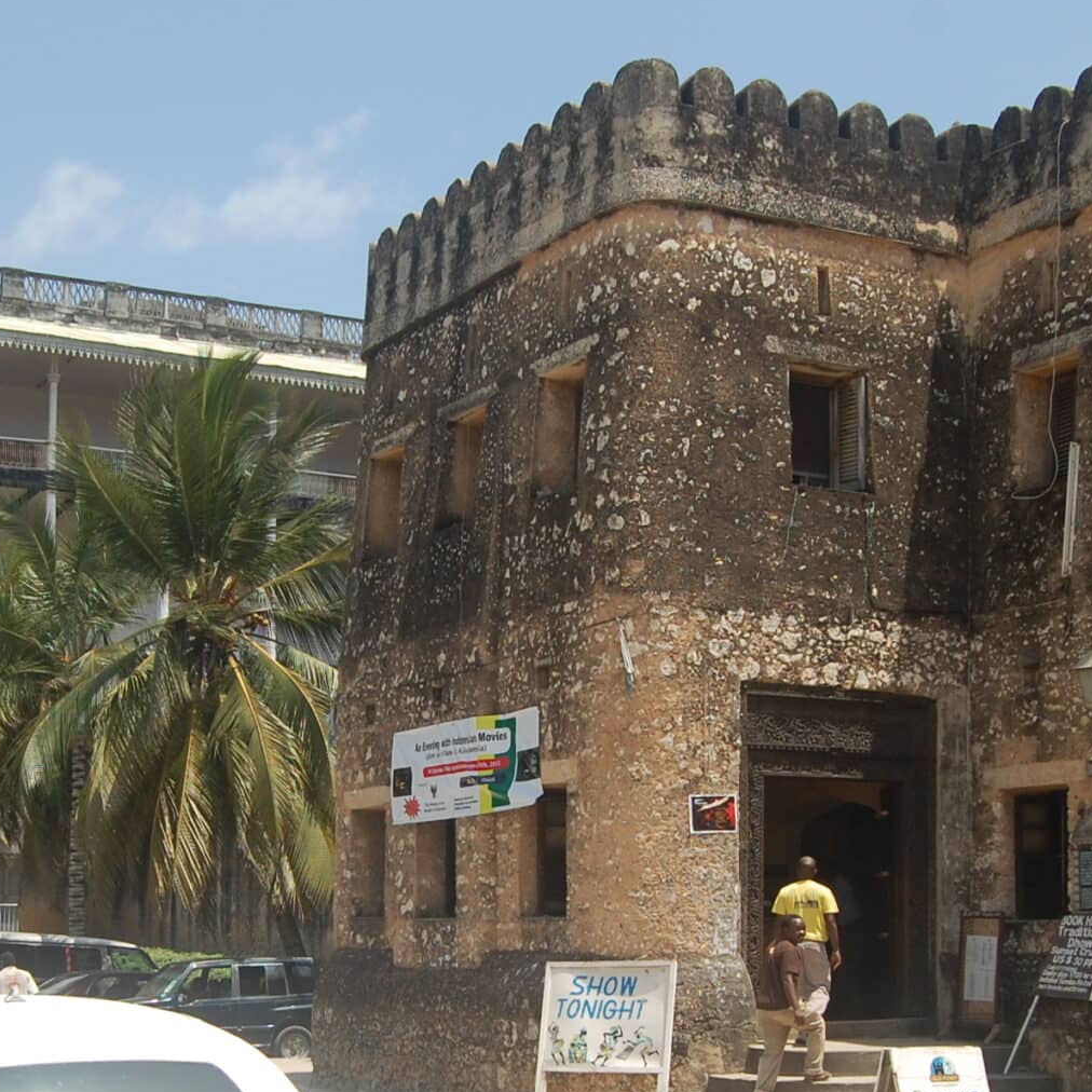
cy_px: 790
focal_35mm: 58
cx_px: 449
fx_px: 2070
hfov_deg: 29.5
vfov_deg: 29.2
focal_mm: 18
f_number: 6.3
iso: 200
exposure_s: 1/500
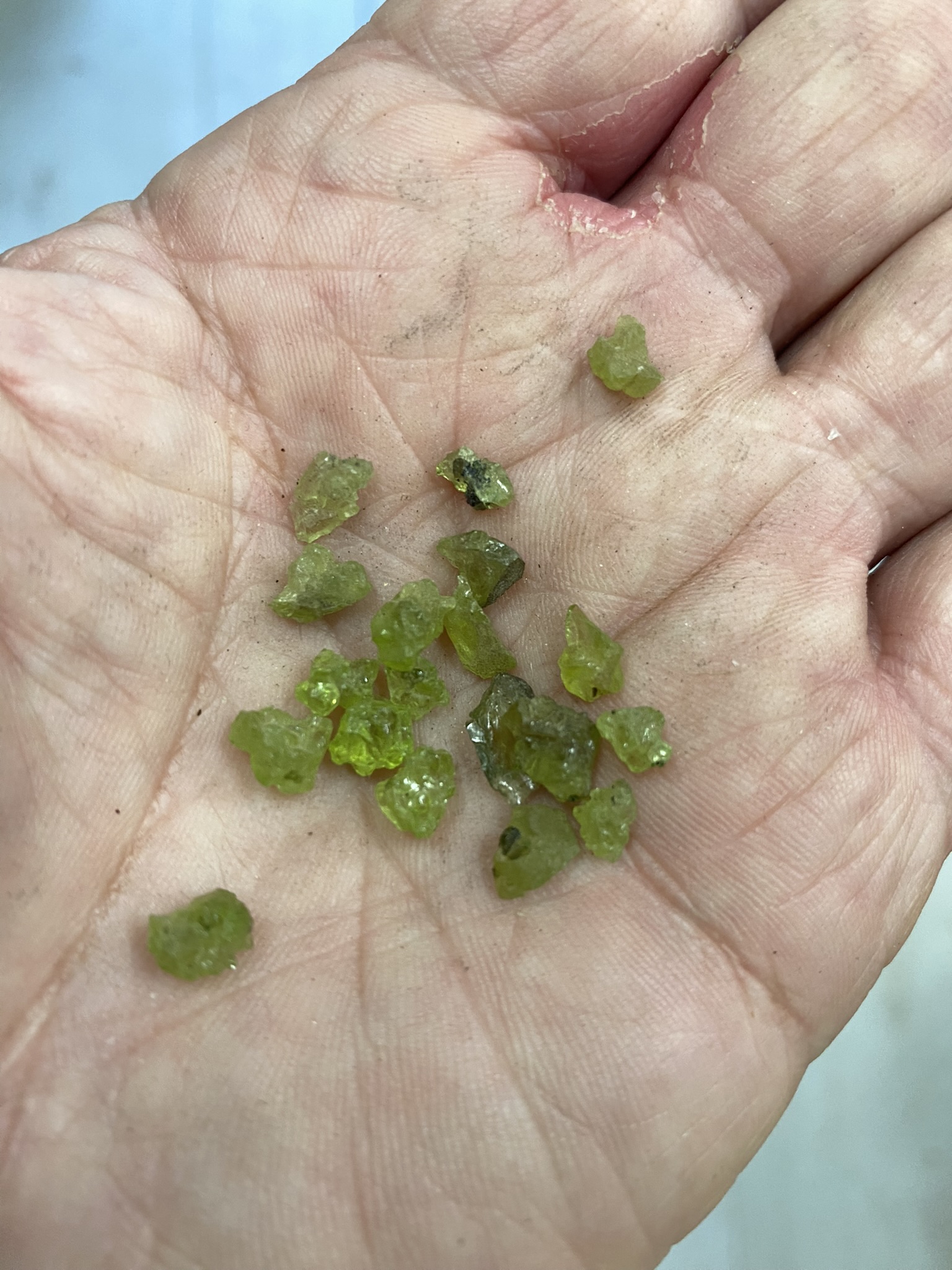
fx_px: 917
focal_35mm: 25
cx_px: 476
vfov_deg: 69.4
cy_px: 635
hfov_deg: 54.9
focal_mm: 4.25
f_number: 1.8
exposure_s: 1/60
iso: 100
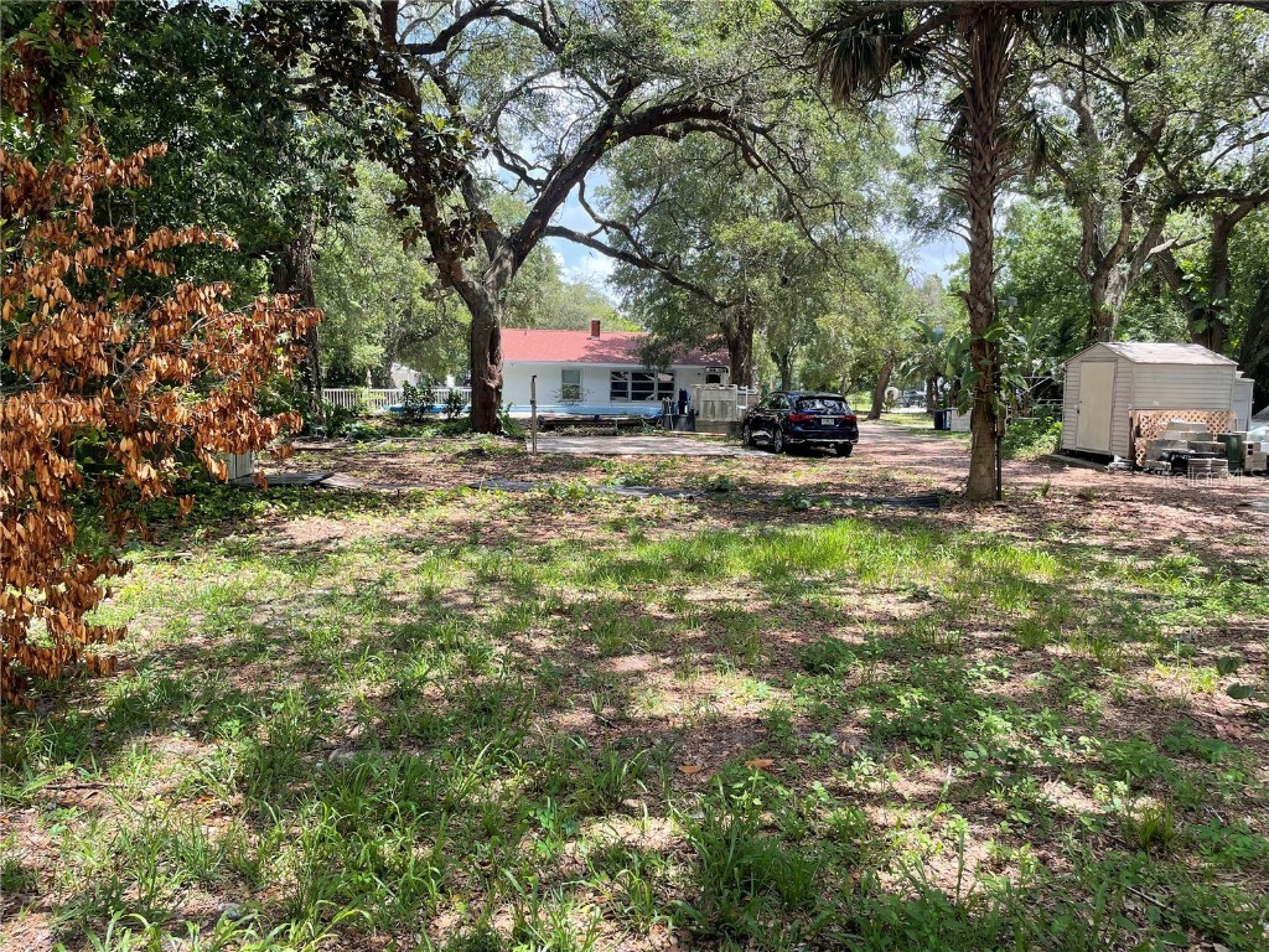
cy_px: 476
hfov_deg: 67.3
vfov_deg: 53.1
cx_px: 634
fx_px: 953
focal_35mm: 26
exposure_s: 1/556
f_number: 1.6
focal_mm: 4.2
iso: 32
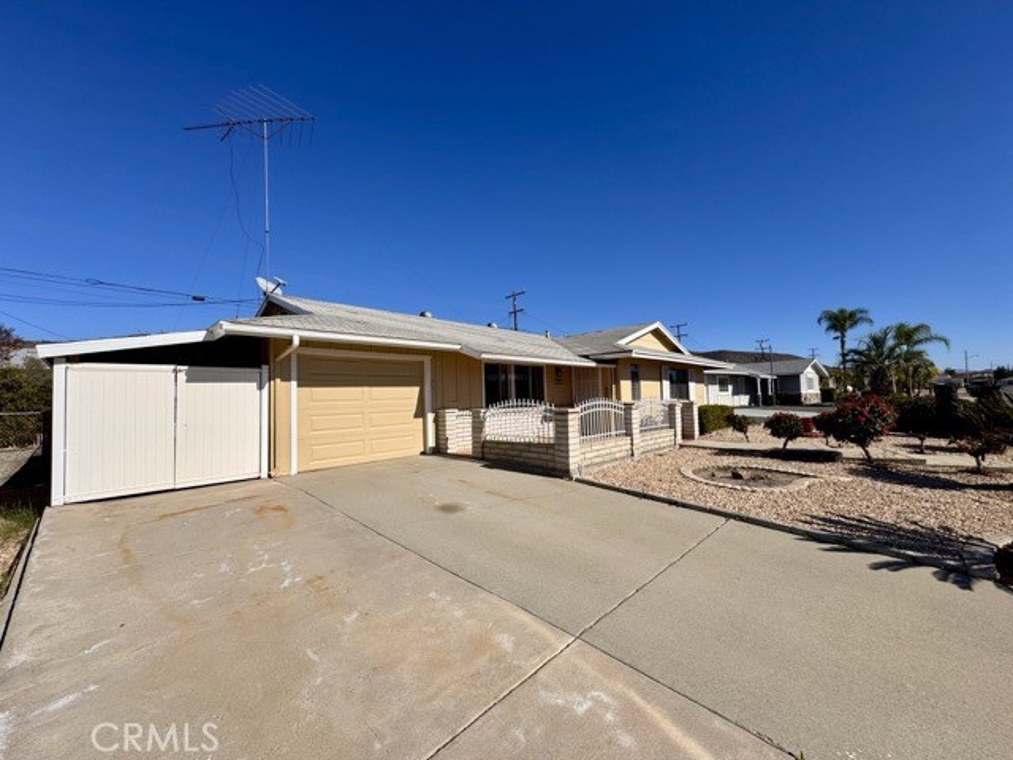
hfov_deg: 102.1
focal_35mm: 14
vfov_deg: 85.7
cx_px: 506
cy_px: 380
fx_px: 410
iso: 40
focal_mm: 2.22
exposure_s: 1/3906
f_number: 2.2
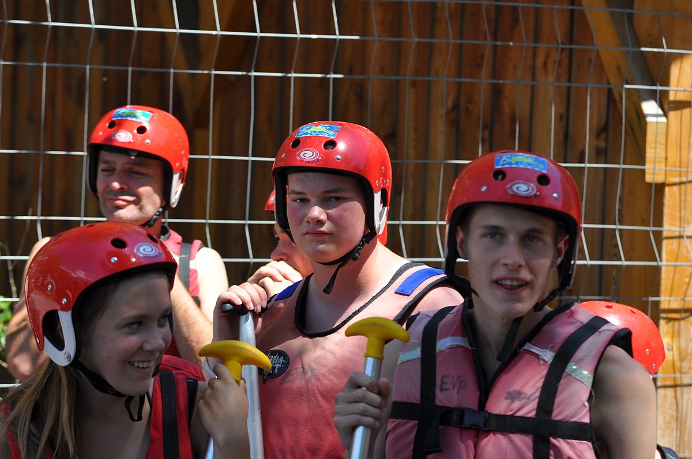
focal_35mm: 147
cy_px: 230
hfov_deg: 14.0
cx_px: 346
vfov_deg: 9.3
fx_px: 2822
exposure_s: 1/500
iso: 200
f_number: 5.6
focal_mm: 98
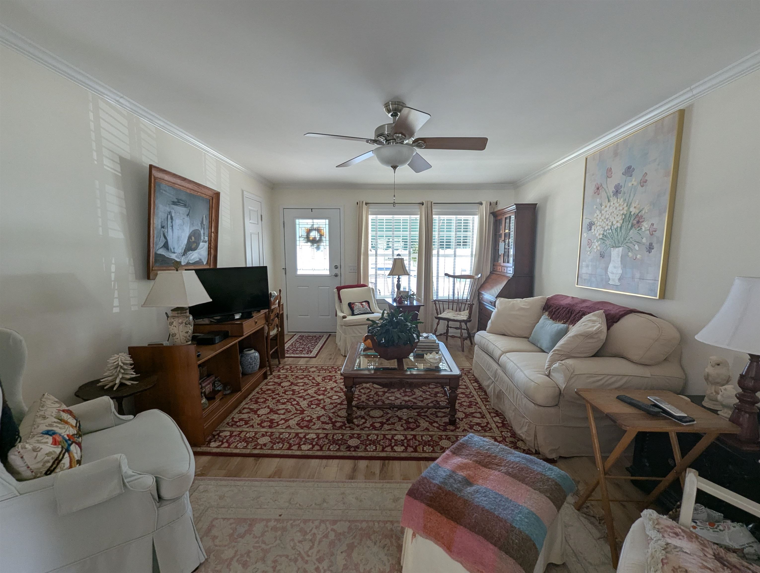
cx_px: 380
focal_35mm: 13
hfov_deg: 106.1
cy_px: 286
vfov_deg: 90.1
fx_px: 286
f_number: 2.2
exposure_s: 1/23.8
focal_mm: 1.95
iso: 61
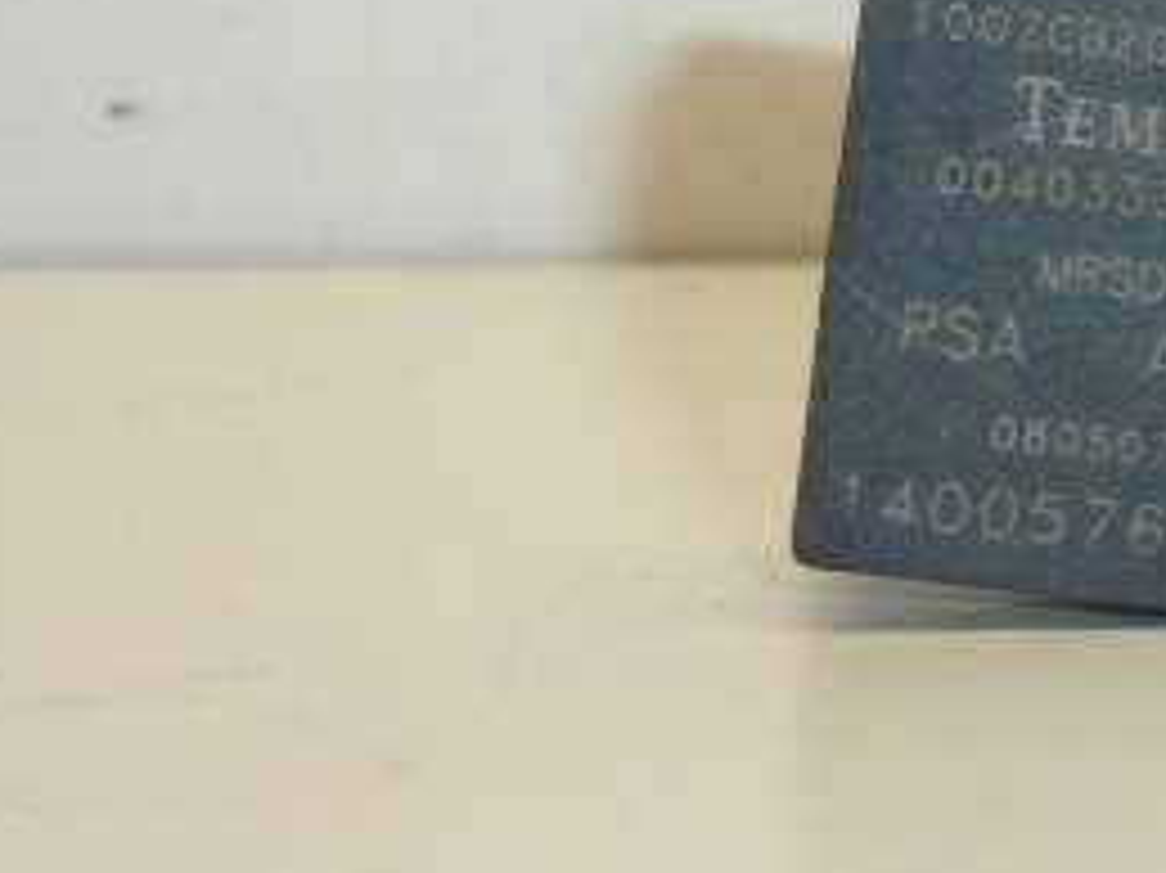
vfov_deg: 7.3
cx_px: 1409
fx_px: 6835
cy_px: -32
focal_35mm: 203
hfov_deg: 9.6
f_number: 4.8
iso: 400
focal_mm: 14.8
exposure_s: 1/160
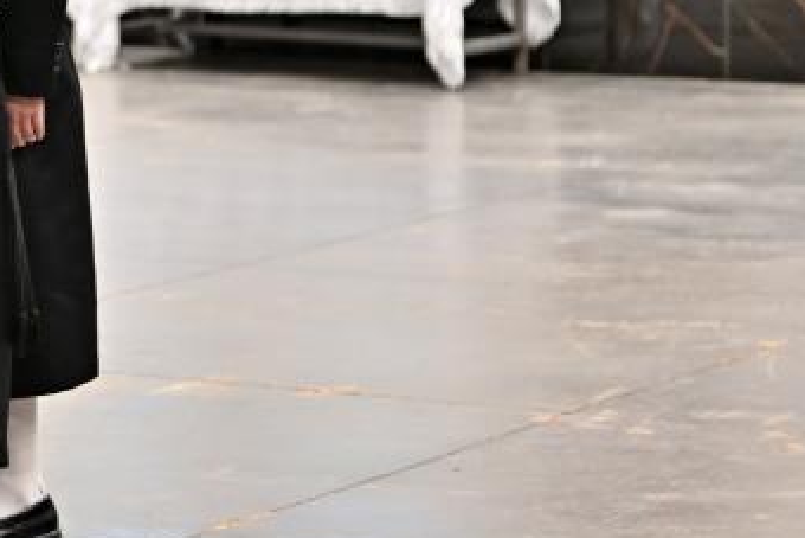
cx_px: -45
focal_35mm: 226
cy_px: -141
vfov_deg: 6.0
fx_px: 5056
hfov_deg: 9.0
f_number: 2.8
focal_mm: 75
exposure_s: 1/320
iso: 500
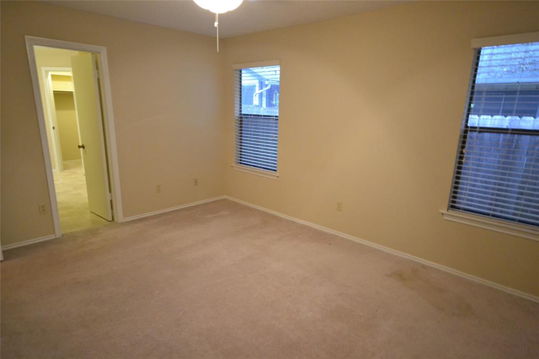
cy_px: 180
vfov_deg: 59.5
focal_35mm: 21
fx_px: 314
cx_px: 270
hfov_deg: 81.2
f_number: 4.8
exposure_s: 1/20
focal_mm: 14
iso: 3200
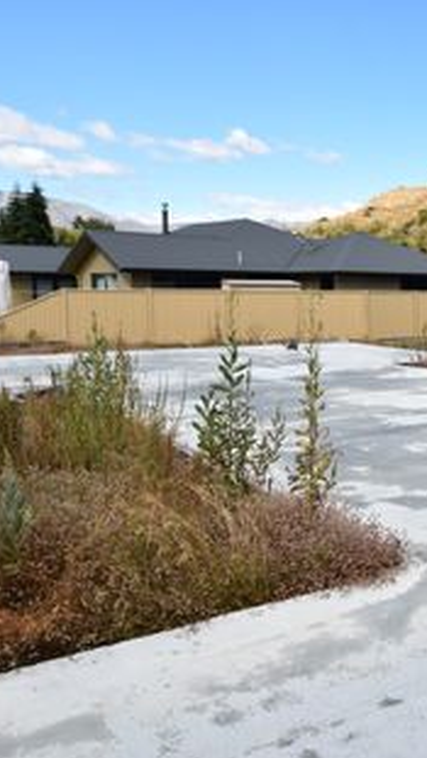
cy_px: 379
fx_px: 765
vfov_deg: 52.8
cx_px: 551
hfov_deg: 26.6
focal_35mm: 38
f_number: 10
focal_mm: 16
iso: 200
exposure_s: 1/400
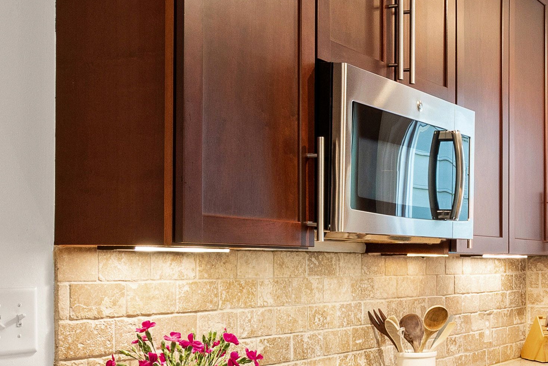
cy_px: 248
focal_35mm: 57
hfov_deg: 33.0
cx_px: 508
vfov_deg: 23.7
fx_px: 868
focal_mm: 10
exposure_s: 1
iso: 100
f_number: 8
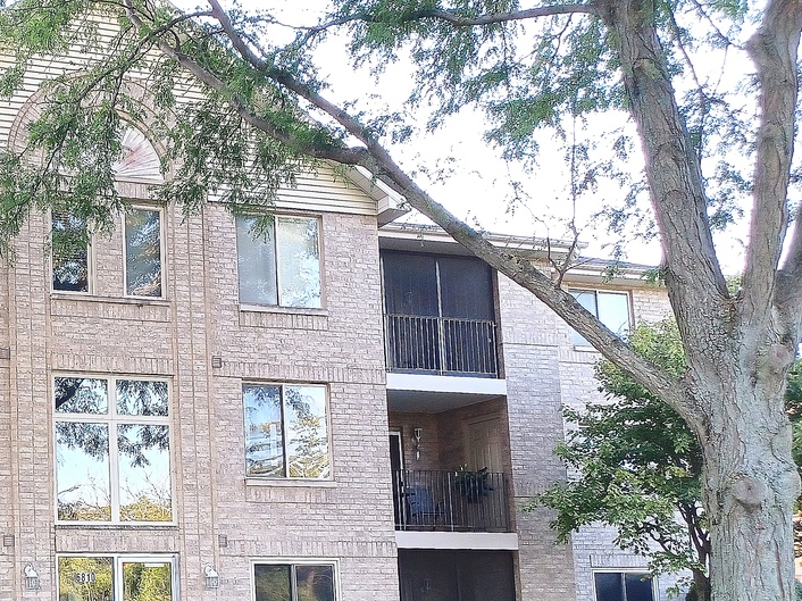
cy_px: 457
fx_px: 1181
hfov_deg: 34.0
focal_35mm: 51
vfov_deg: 28.1
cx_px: -12
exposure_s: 1/60
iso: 64
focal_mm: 4.6
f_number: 1.8
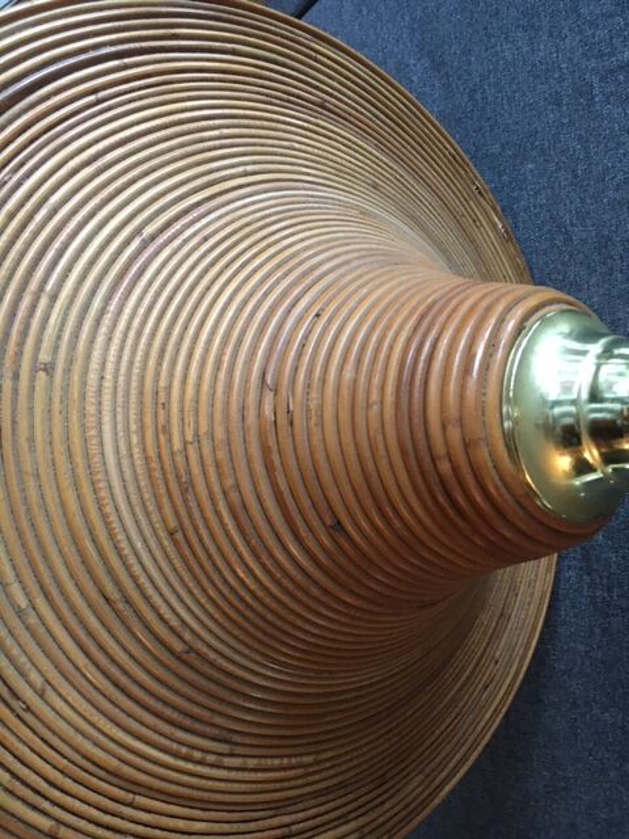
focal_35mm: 29
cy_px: 420
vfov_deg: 61.7
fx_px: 703
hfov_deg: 48.2
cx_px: 314
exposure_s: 1/17
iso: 200
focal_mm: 4.15
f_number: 2.2
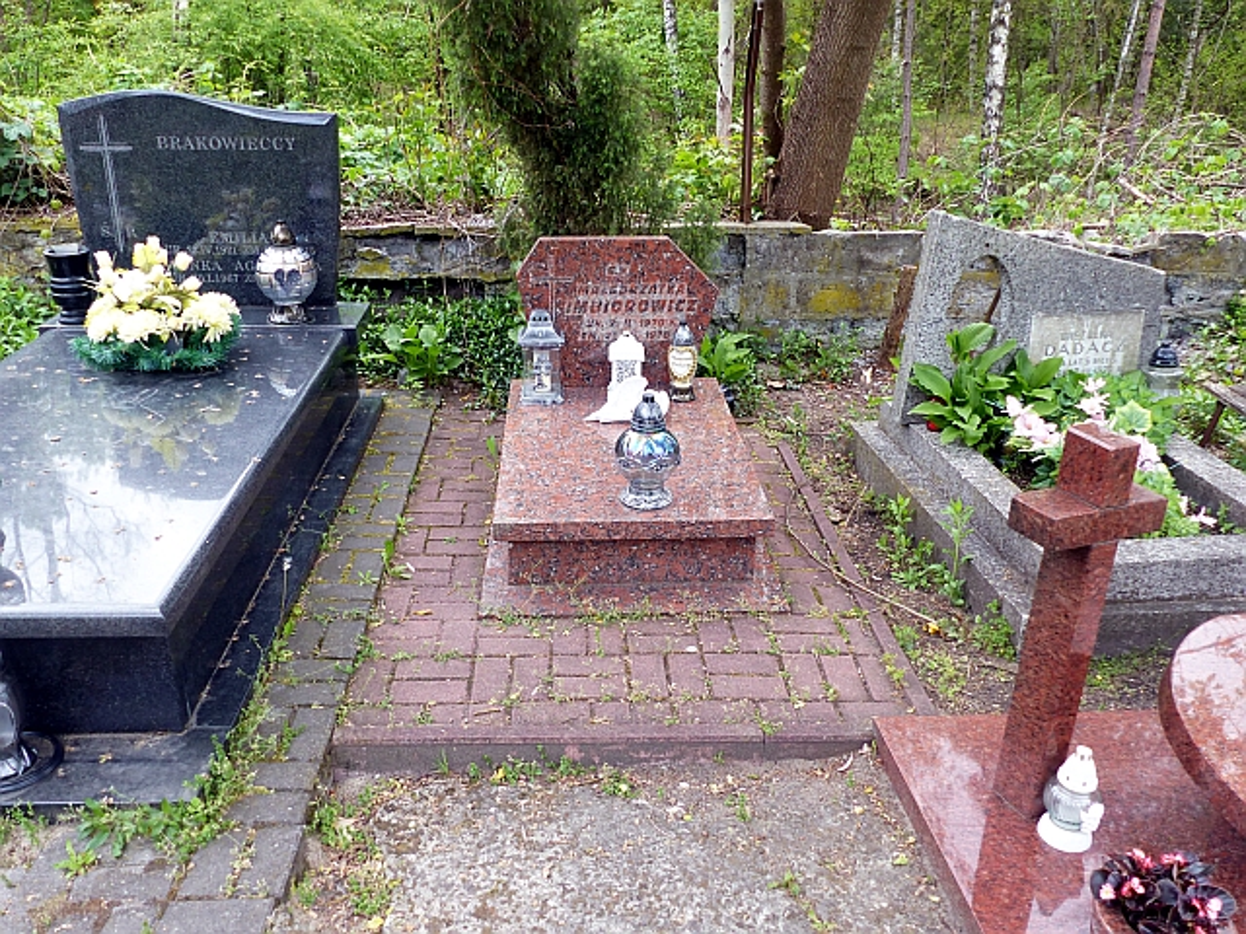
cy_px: 467
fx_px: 1044
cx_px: 623
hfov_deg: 61.7
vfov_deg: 48.2
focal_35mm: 29
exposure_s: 1/125
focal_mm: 5.2
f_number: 3.5
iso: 100
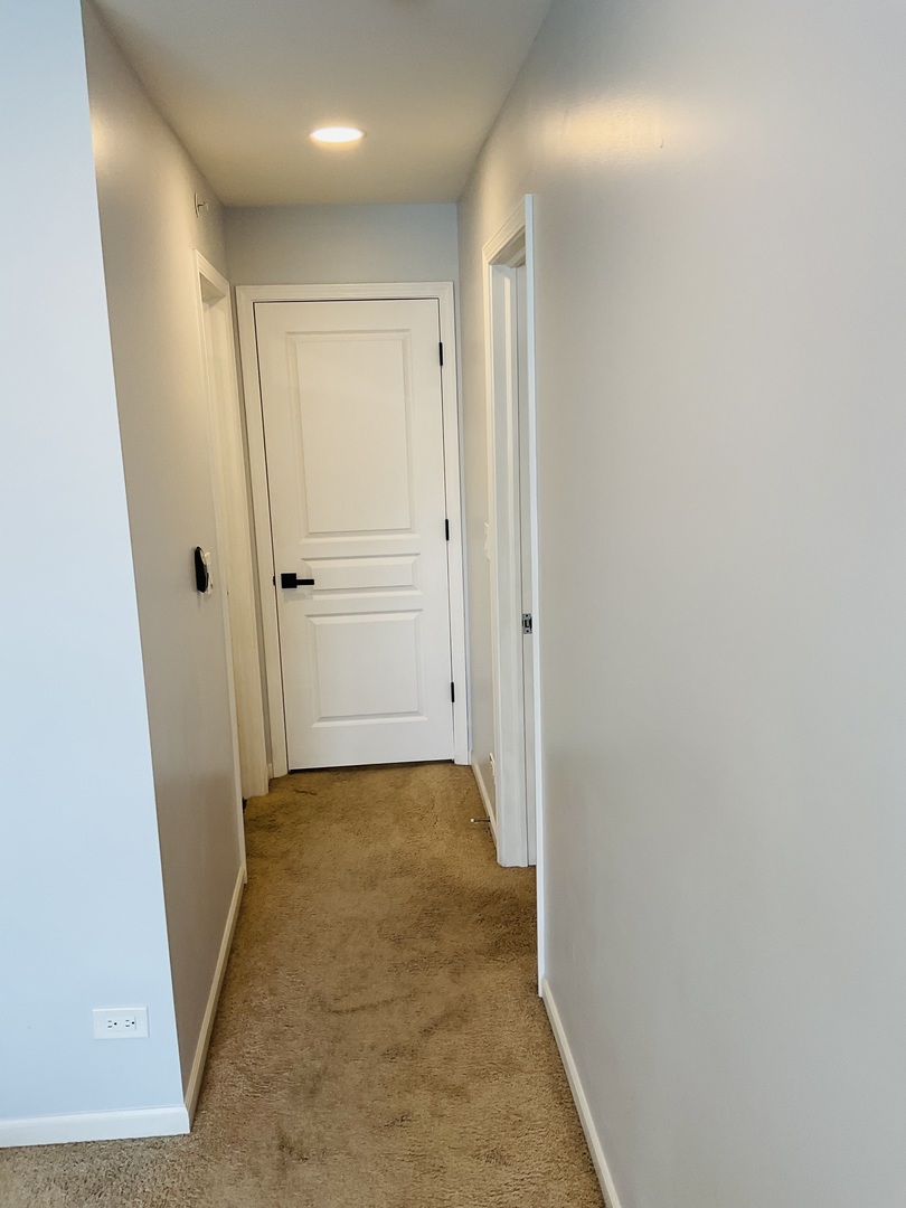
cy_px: 604
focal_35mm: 29
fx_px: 1012
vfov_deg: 61.7
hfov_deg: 48.2
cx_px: 453
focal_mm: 3
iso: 50
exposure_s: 1/100
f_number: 1.8
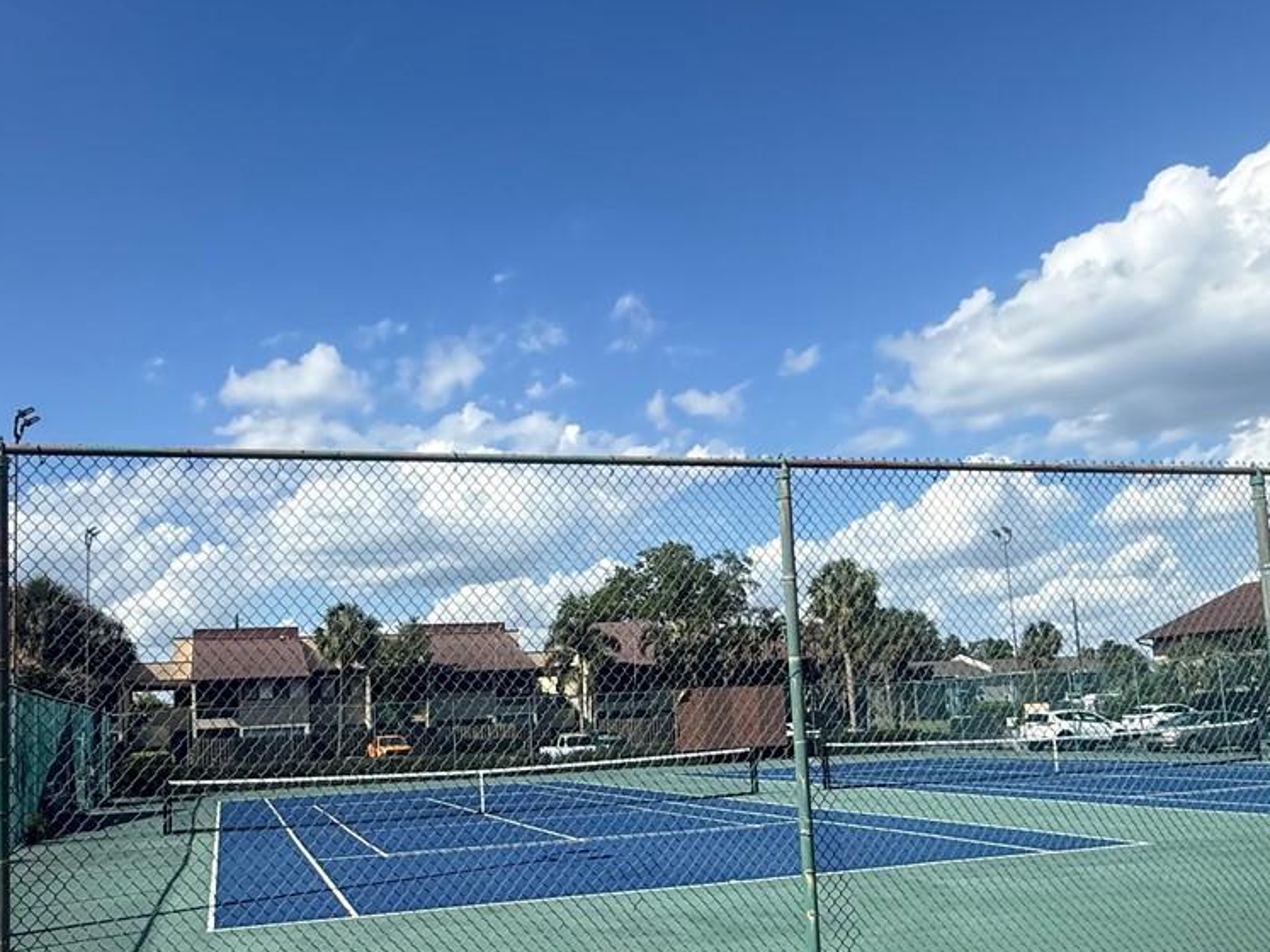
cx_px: 522
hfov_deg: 59.6
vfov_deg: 46.1
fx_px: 1100
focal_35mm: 30
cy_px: 634
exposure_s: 1/2841
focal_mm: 2.22
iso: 50
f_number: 2.2
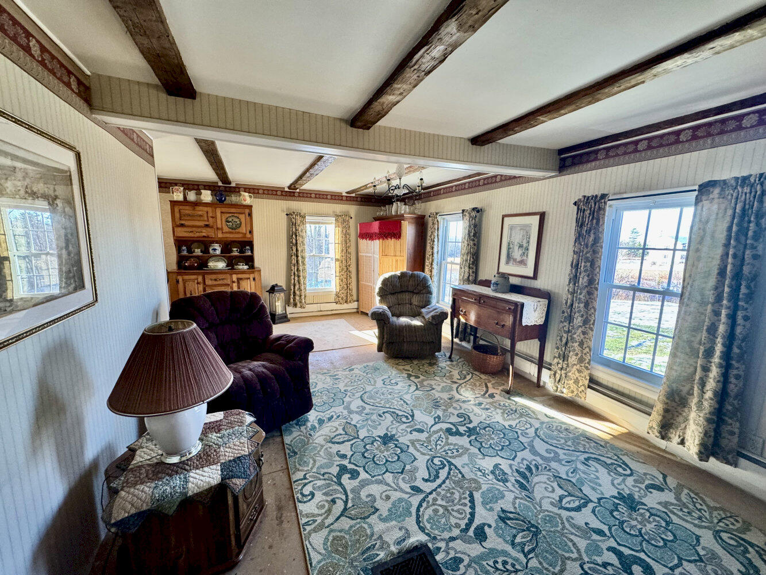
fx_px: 310
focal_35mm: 14
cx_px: 383
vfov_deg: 85.7
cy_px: 288
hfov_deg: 102.1
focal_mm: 2.22
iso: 250
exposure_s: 1/99
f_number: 2.2
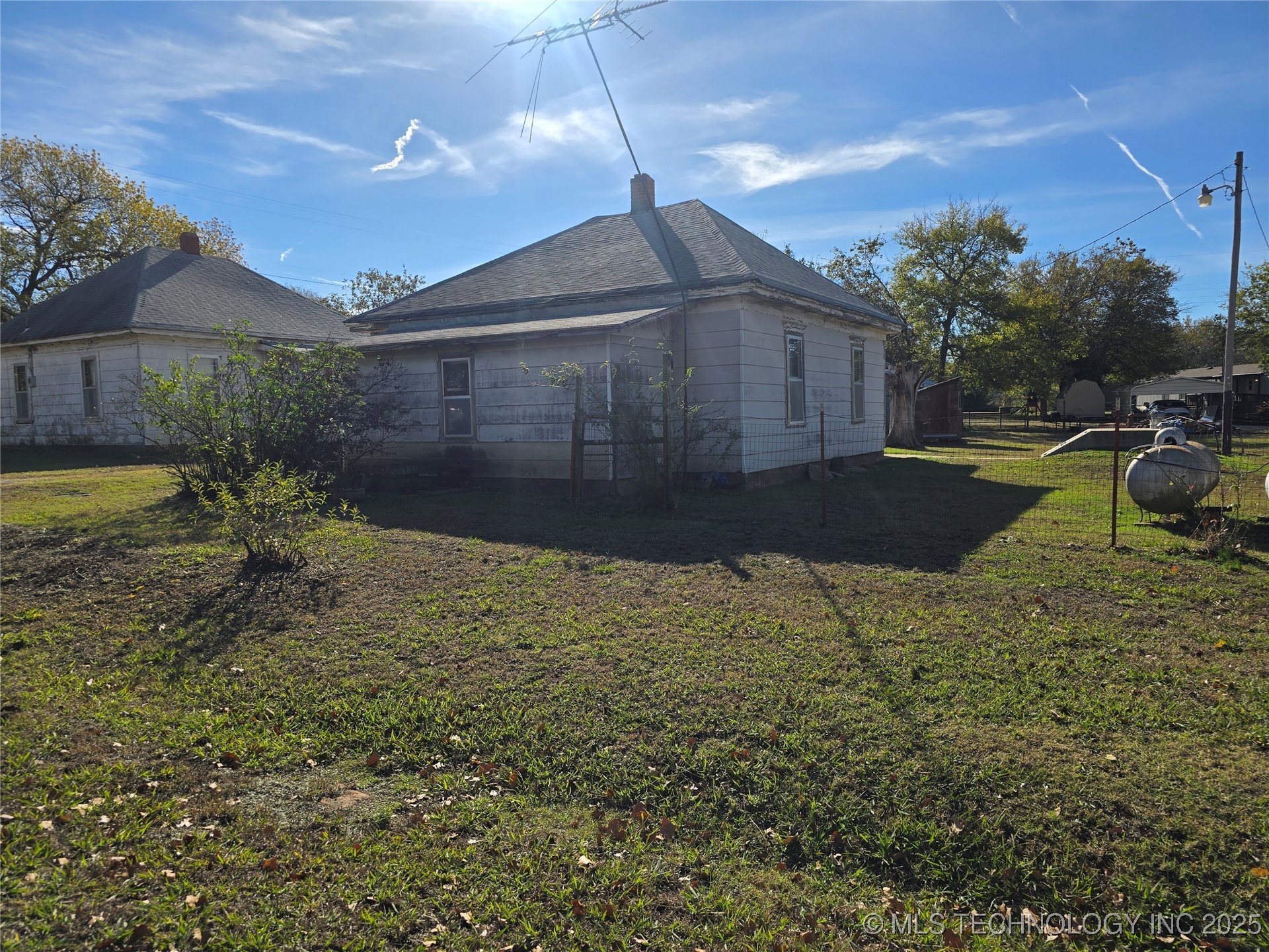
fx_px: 843
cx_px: 634
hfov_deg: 73.9
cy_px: 476
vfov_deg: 58.9
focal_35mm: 23
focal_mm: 6.3
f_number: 1.7
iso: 12
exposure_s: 1/1070
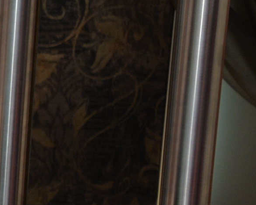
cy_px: 531
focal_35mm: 290
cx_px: -519
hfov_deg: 6.1
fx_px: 2197
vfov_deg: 5.1
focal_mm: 40
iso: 500
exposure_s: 1/60
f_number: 4.2
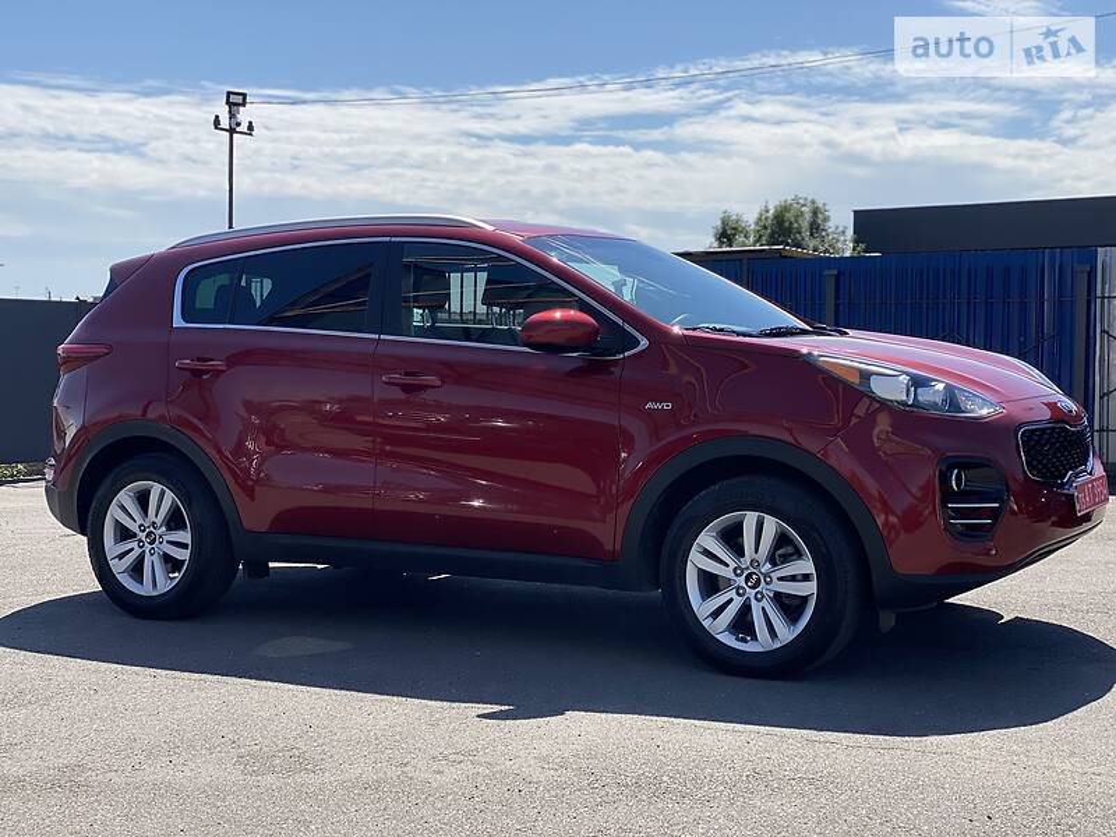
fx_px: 1676
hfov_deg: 36.8
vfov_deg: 28.0
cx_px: 558
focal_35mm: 52
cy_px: 418
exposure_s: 1/2083
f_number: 2
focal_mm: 6
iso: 20
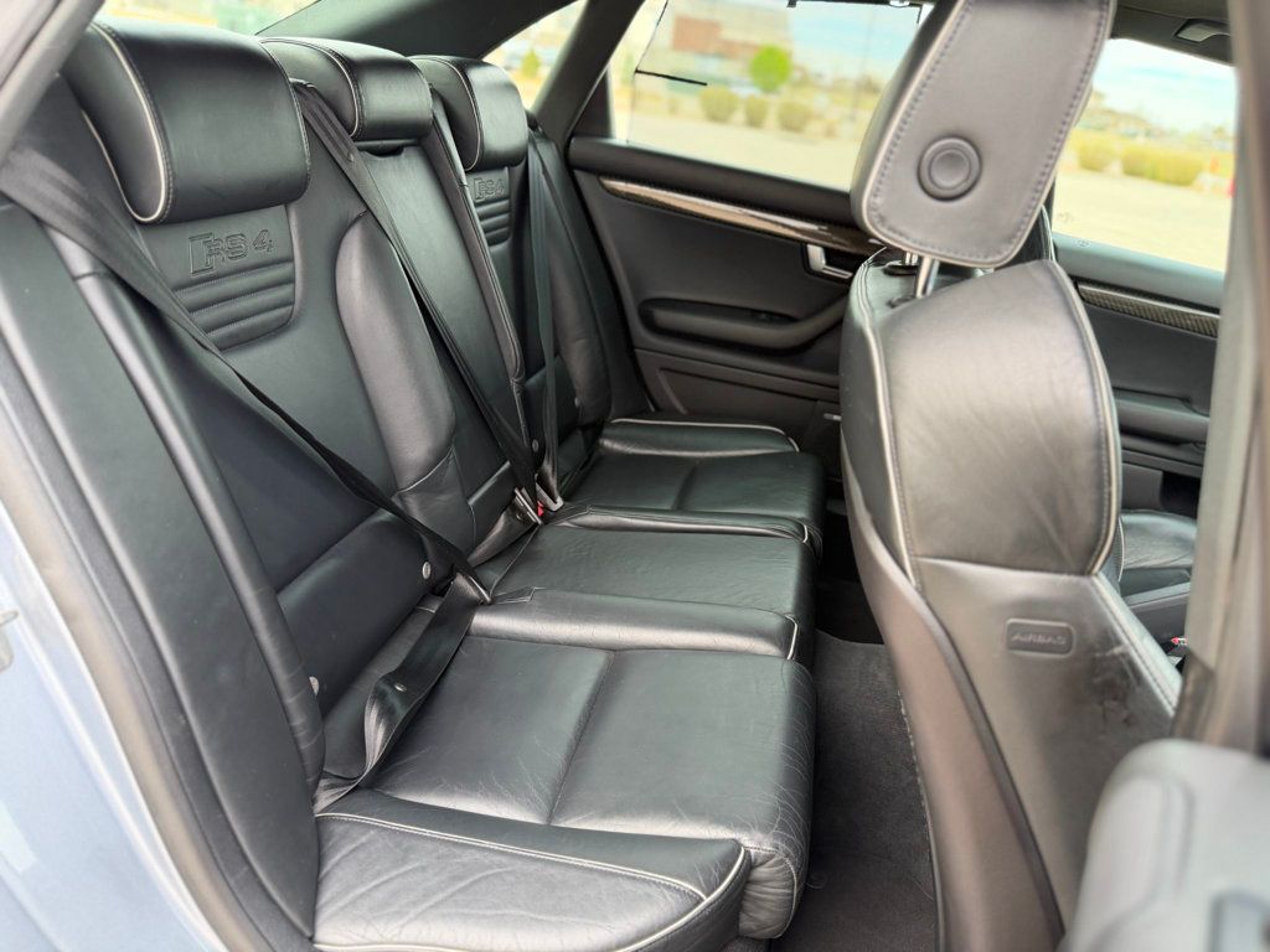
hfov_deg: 71.6
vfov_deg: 56.8
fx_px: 881
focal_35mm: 24
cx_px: 635
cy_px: 476
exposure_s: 1/158
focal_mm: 6.76
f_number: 1.78
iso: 200
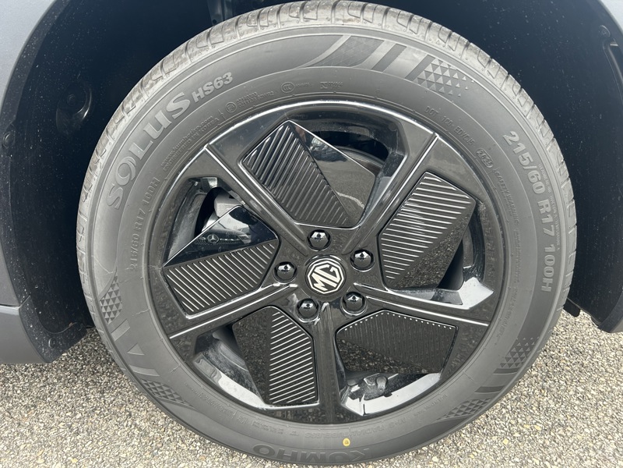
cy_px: 234
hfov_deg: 67.3
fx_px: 468
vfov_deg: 53.1
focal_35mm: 26
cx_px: 312
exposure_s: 1/121
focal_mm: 5.7
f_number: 1.5
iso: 80
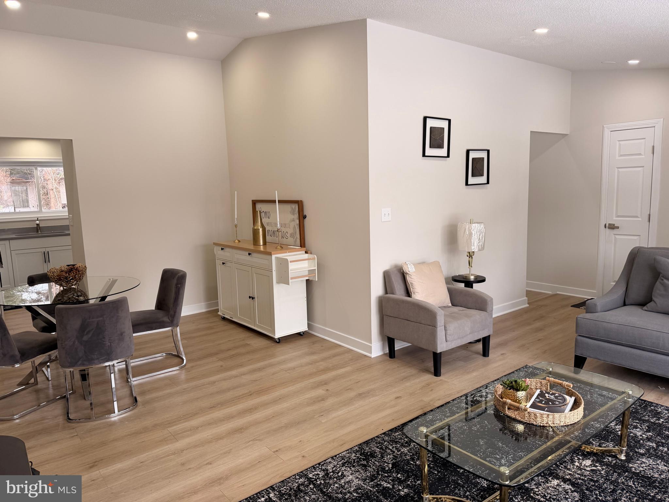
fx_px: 464
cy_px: 251
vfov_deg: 56.8
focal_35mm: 24
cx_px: 334
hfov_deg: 71.6
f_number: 1.78
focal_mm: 6.76
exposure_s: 1/121
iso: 80
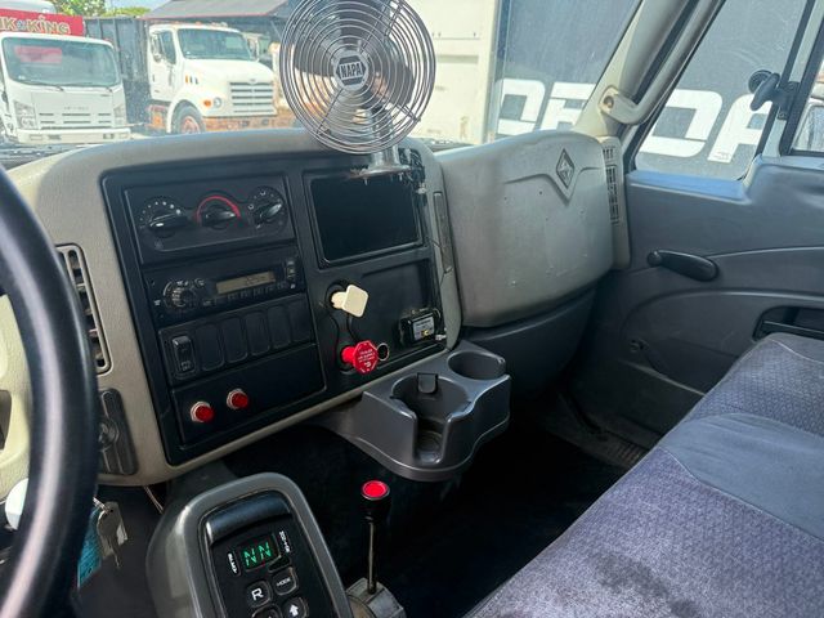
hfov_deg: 71.6
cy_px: 309
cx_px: 412
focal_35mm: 24
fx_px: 571
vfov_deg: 56.8
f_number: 1.78
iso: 100
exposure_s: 1/637
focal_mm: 6.76
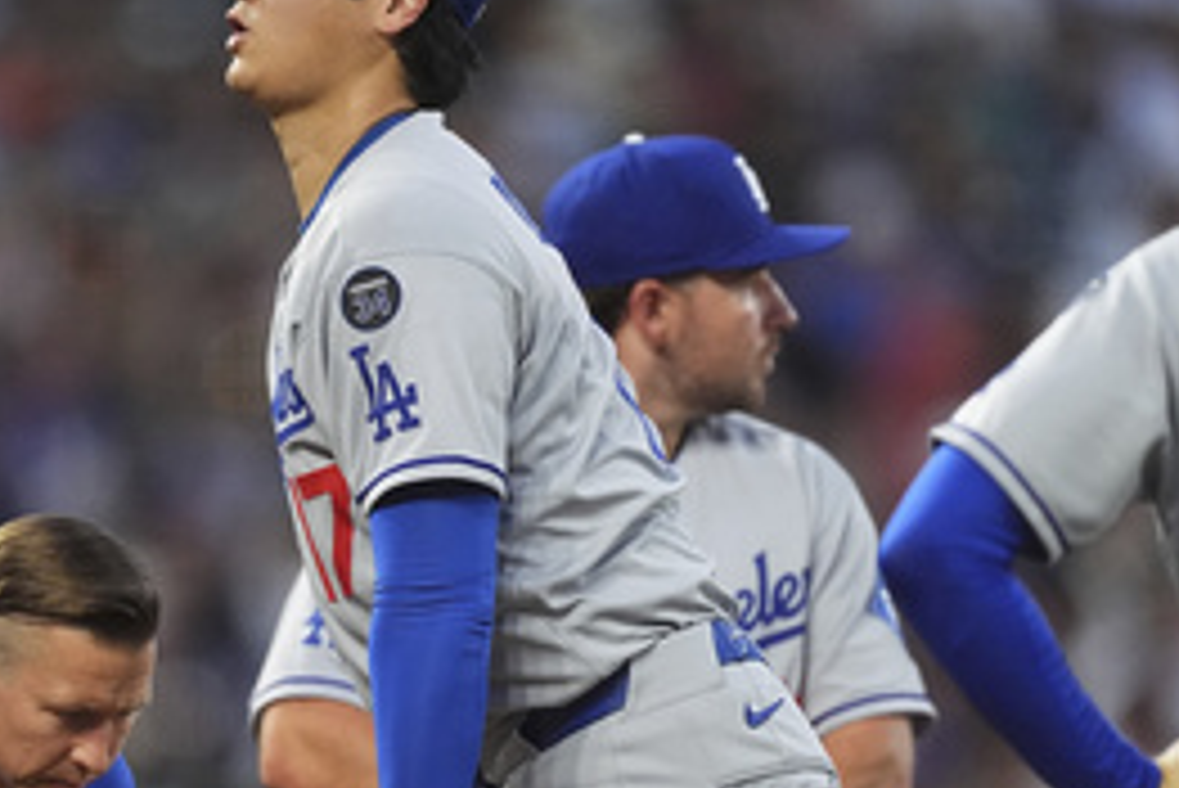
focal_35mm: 1171
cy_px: 615
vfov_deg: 1.2
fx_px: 38370
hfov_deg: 1.8
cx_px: 382
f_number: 4
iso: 4000
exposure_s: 1/1600
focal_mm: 600
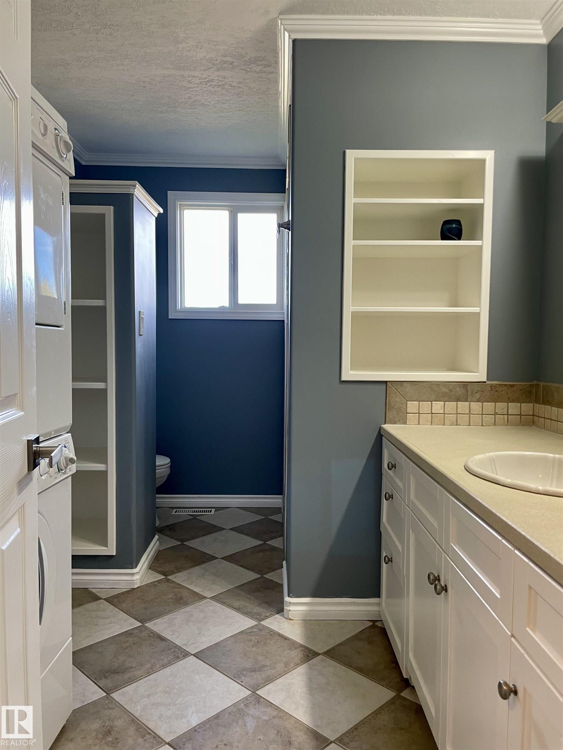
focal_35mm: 26
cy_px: 375
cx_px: 282
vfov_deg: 67.3
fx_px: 564
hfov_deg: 53.1
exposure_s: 1/60
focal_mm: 4.2
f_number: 1.6
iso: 100
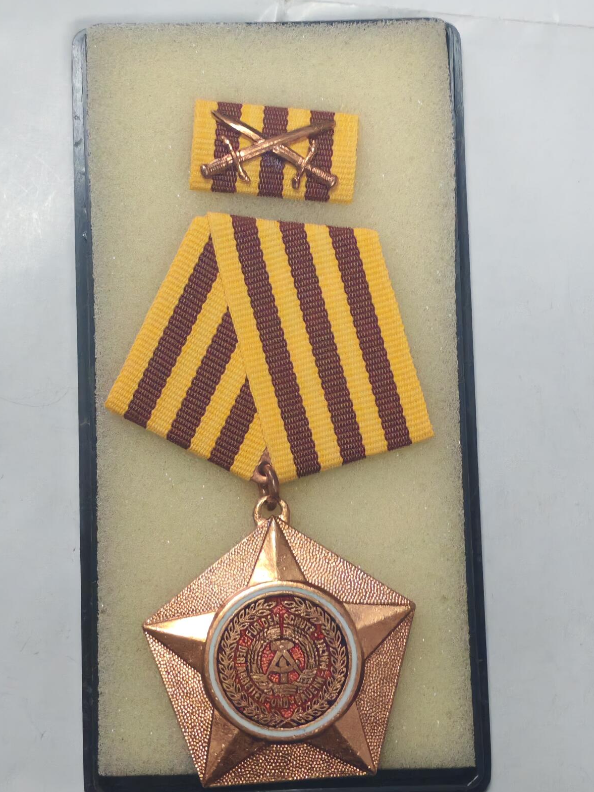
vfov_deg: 25.0
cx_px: 295
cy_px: 401
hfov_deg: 18.9
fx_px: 1784
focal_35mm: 78
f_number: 1.95
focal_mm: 5.52
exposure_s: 1/33
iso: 640
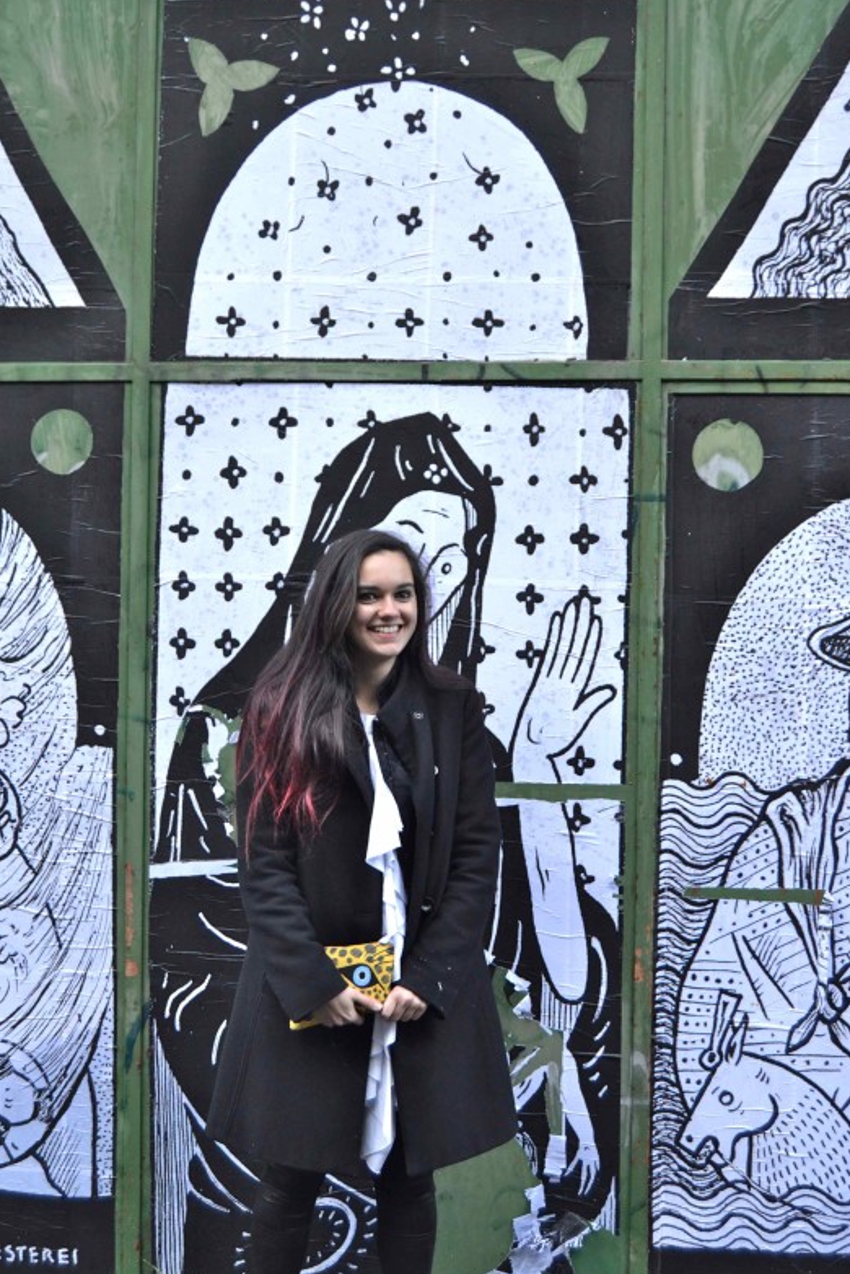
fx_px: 1946
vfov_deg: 36.2
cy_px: 668
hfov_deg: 24.6
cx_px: 349
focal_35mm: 55
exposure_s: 1/100
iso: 400
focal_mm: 28
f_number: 4.5
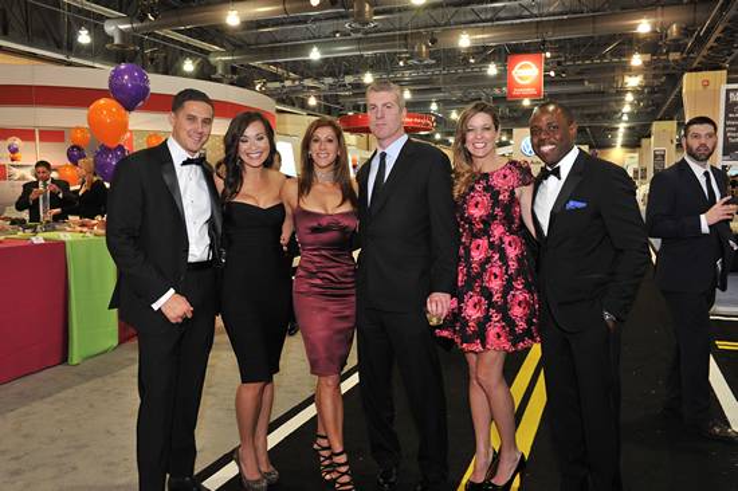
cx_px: 369
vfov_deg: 41.1
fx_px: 656
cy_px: 246
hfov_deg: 58.7
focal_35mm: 32
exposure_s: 1/80
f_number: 7.1
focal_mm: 32
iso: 1250
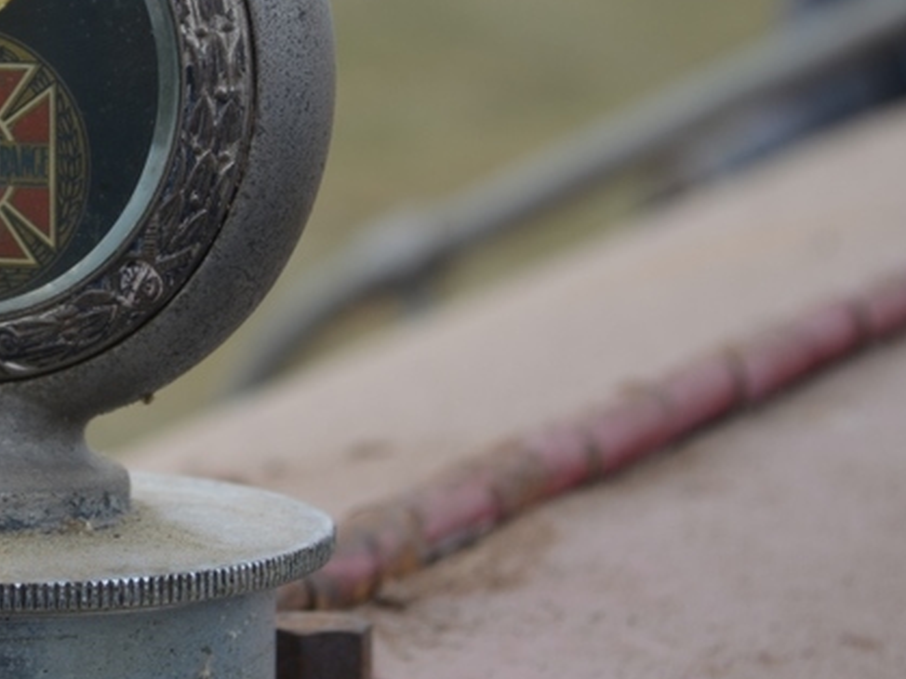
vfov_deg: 9.0
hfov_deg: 11.9
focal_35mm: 165
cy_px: 179
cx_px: 9
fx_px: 4317
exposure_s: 1/125
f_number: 5.6
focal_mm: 55
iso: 100
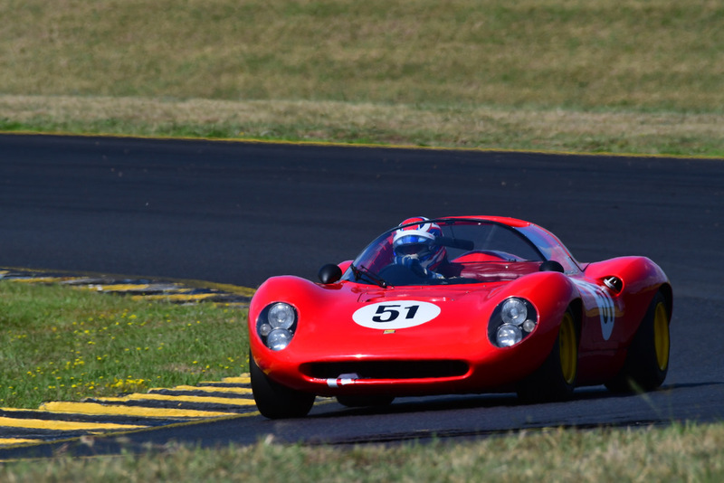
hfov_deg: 2.7
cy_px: 242
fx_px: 15088
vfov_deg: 1.8
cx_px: 362
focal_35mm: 750
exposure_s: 1/640
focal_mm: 500
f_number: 11
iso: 250
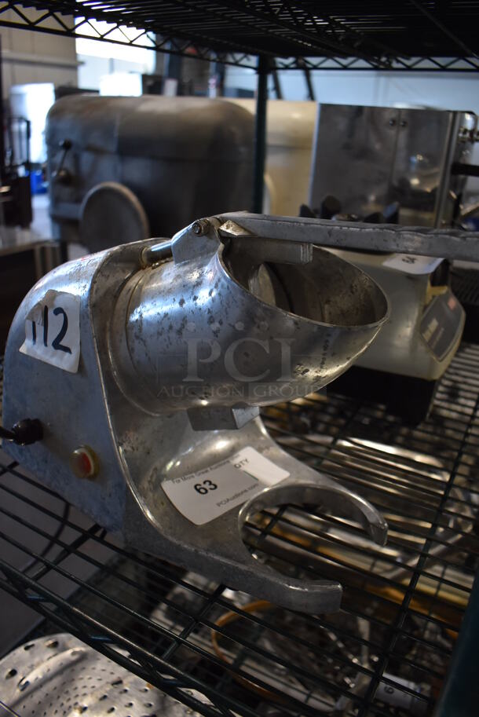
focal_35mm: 27
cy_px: 358
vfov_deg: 67.3
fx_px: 538
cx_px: 240
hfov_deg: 48.0
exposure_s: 1/160
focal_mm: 18
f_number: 3.5
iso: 800
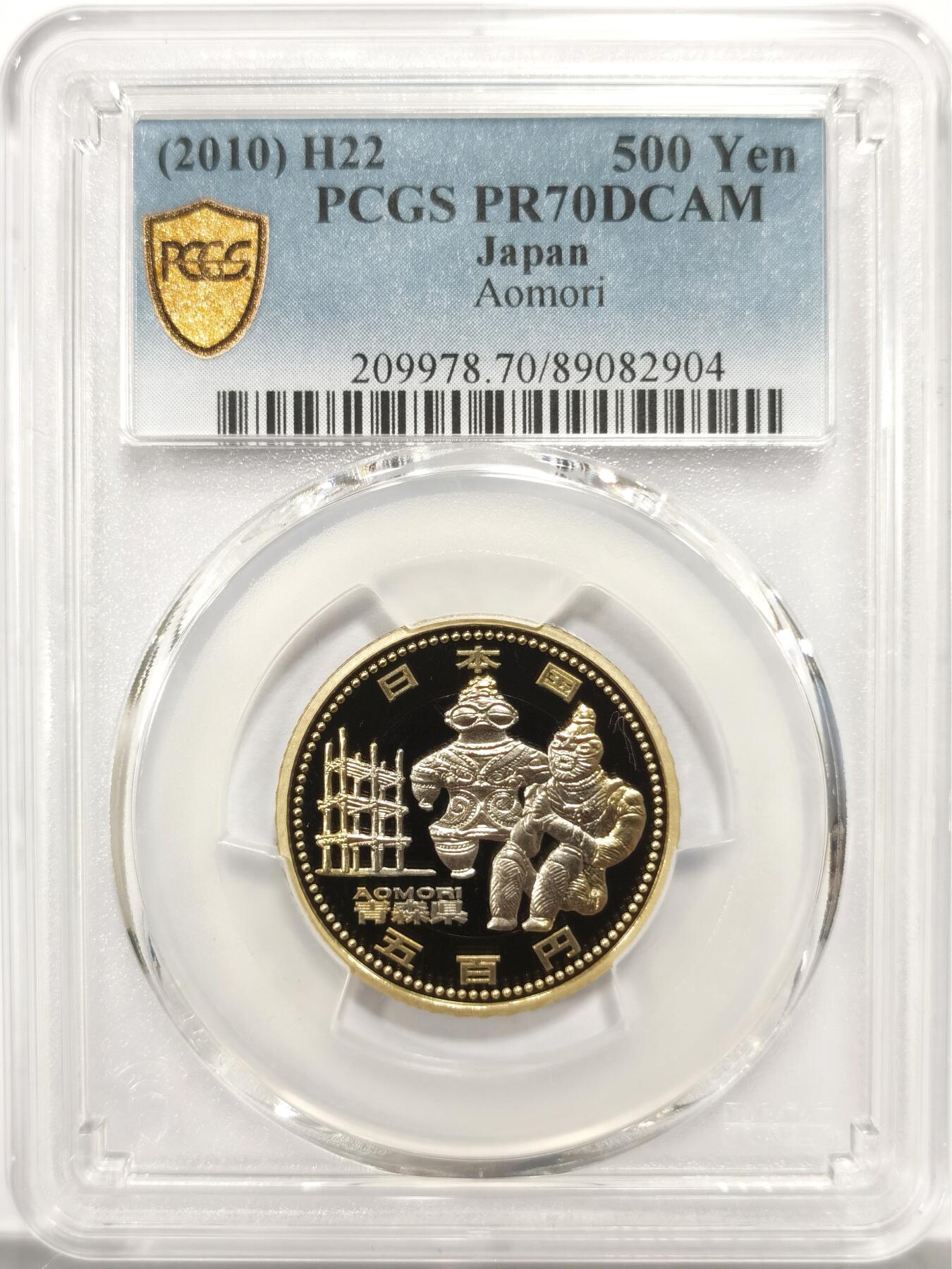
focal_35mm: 54
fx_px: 1980
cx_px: 476
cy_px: 634
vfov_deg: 35.5
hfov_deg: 27.0
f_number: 16
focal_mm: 5.56
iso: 160
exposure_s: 1/100
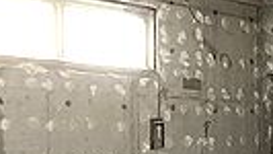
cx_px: 470
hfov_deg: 16.1
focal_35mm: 115
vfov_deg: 10.4
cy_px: 171
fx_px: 833
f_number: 1.8
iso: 640
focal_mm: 3.99
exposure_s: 1/30
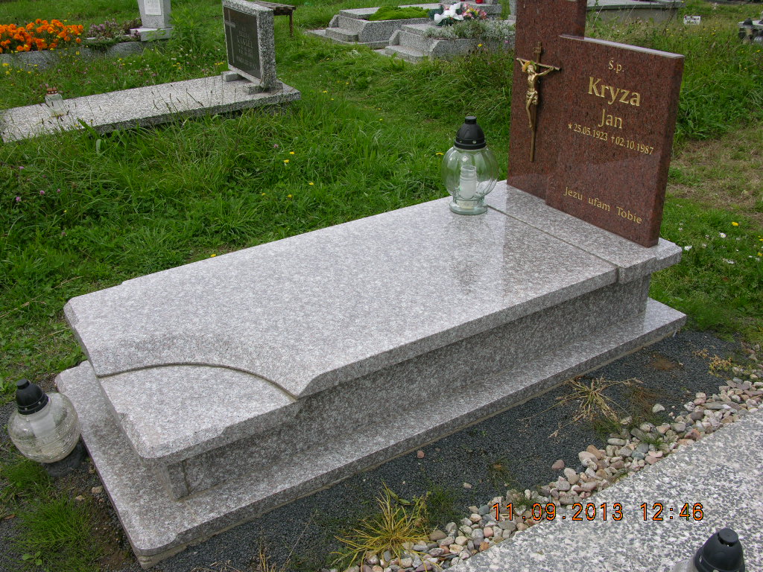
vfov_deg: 40.7
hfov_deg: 52.6
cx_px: 382
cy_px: 286
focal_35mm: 35
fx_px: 771
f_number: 5.6
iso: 50
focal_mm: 8.9
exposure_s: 1/185
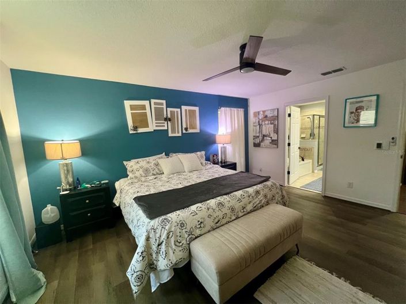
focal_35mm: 13
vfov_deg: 89.9
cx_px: 203
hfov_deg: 106.2
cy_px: 152
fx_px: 152
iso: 400
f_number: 1.8
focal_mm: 1.57
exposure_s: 1/59
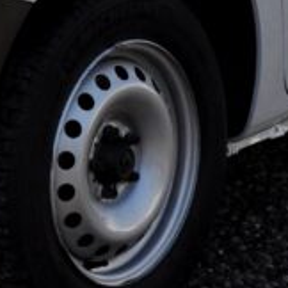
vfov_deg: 7.5
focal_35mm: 226
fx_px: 2127
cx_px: 2
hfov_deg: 7.7
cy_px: -254
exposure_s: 1/320
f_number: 9
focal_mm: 28
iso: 500
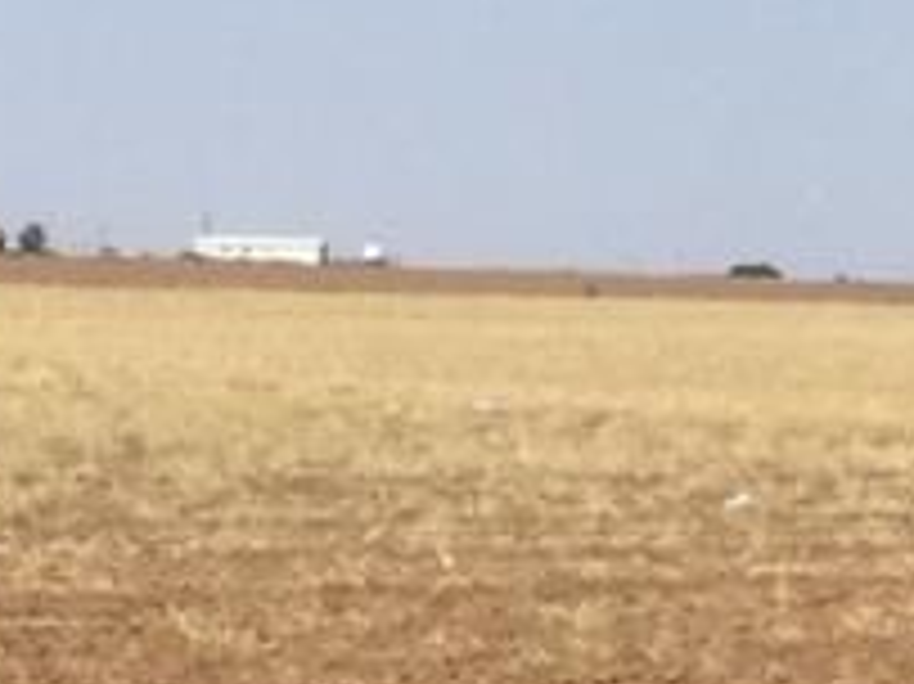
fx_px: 6043
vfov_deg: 6.4
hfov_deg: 8.6
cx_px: 860
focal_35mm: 229
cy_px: 1048
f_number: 2.4
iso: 25
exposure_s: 1/1942
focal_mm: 3.3
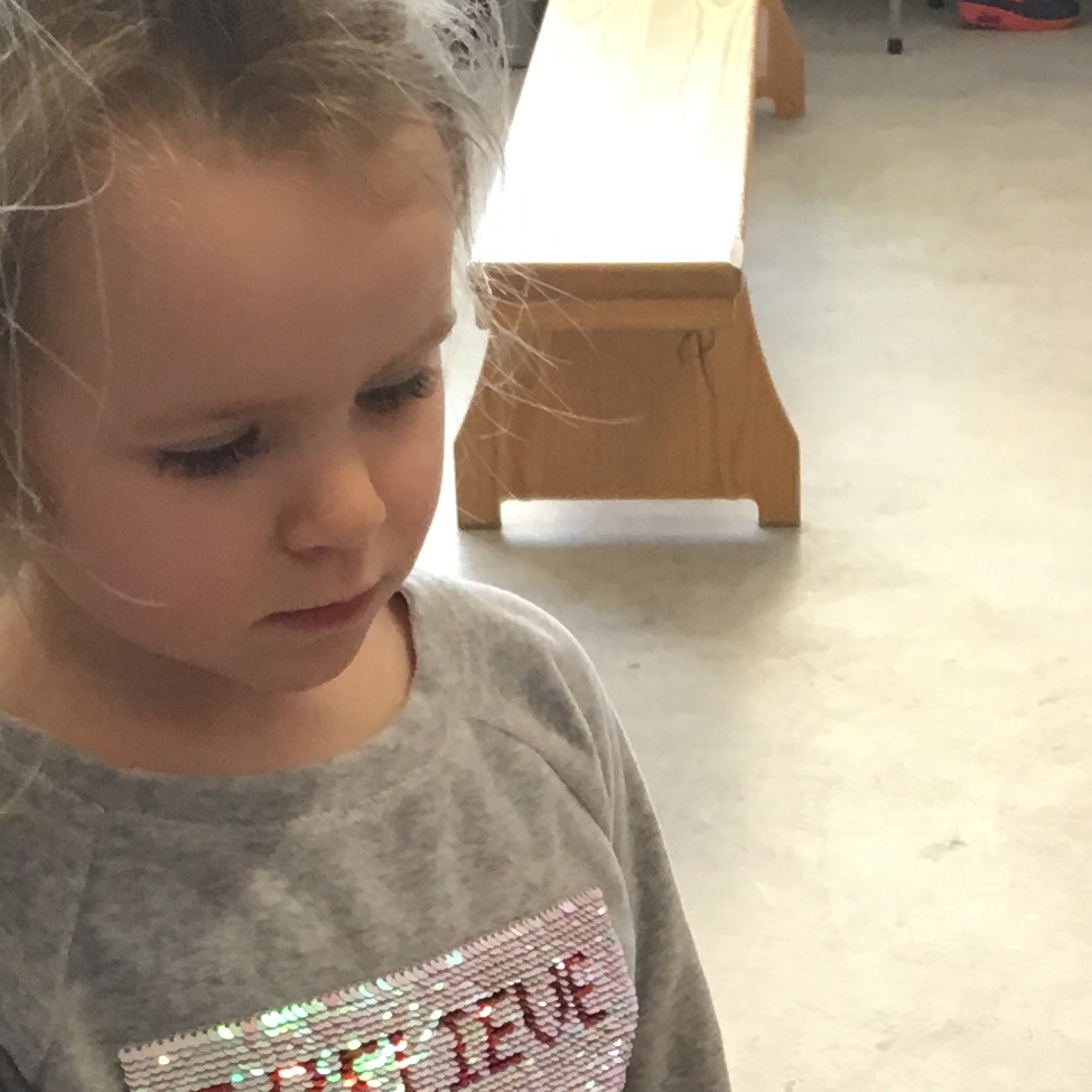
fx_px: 3783
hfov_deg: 16.3
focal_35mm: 106
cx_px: 896
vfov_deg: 15.7
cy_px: 1353
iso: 50
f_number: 2.2
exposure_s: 1/33
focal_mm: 4.15
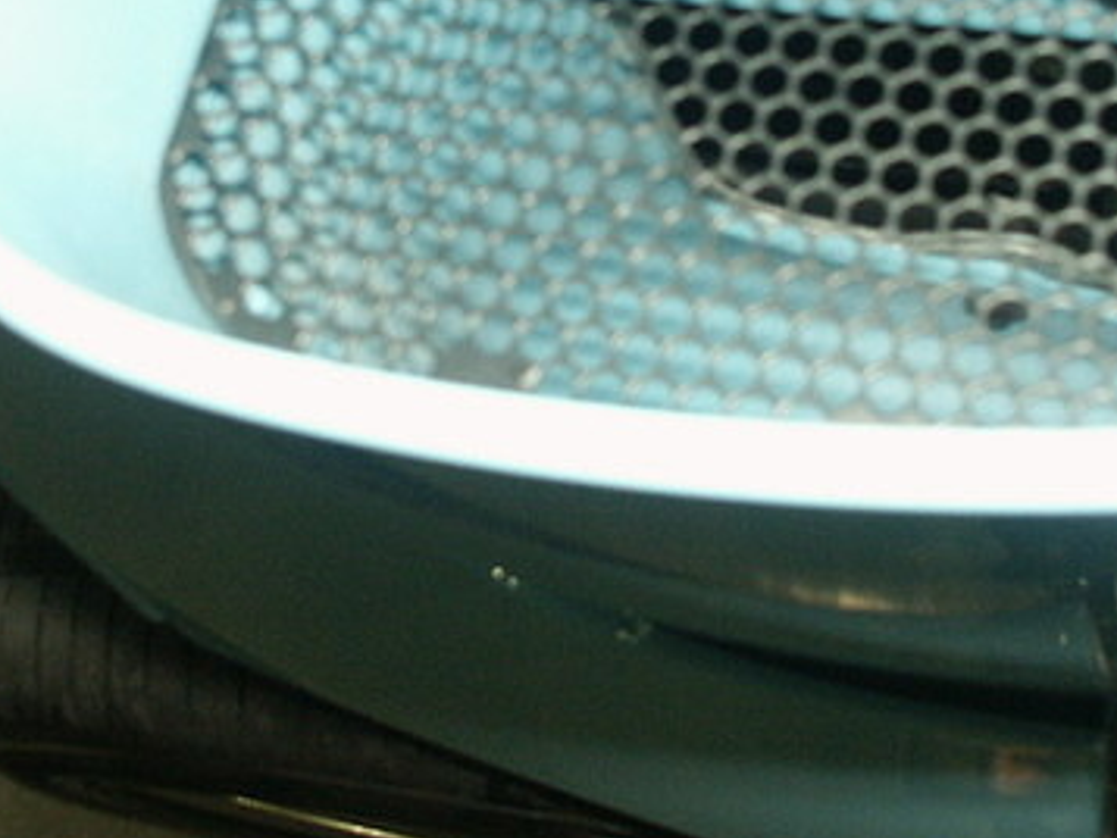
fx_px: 2098
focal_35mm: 65
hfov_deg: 29.8
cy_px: 172
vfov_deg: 22.3
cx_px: 613
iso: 200
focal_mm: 7.59
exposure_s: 1/45
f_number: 3.5
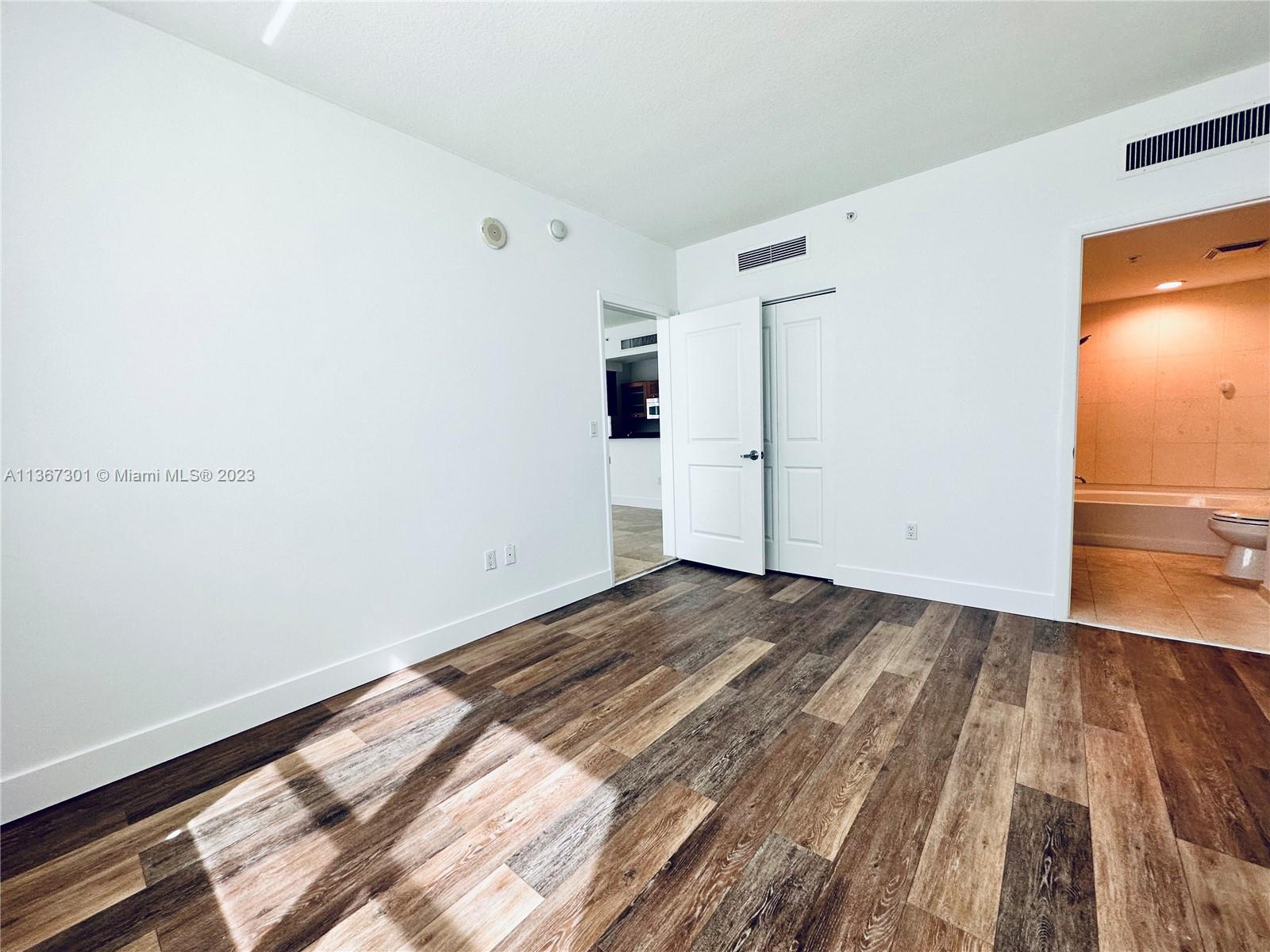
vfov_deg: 85.7
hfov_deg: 102.1
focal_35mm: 14
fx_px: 514
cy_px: 476
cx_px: 635
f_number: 2.2
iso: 100
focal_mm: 2.22
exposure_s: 1/120
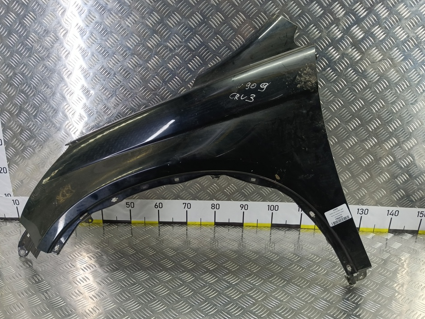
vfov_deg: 54.9
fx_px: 307
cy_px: 157
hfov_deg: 69.3
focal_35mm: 25
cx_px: 199
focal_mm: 4.11
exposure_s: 1/50
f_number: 1.6
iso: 164
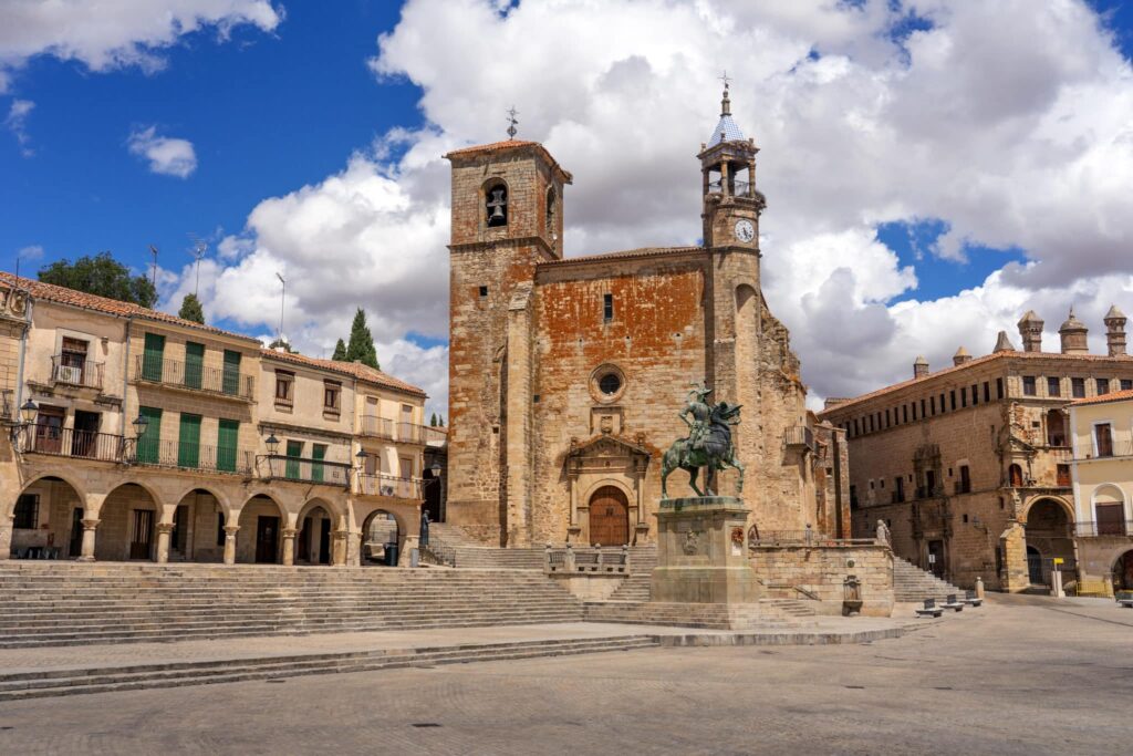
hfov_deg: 53.1
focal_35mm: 36
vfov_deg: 36.9
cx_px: 566
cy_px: 378
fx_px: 1133
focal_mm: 36
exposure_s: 1/2000
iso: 200
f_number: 8
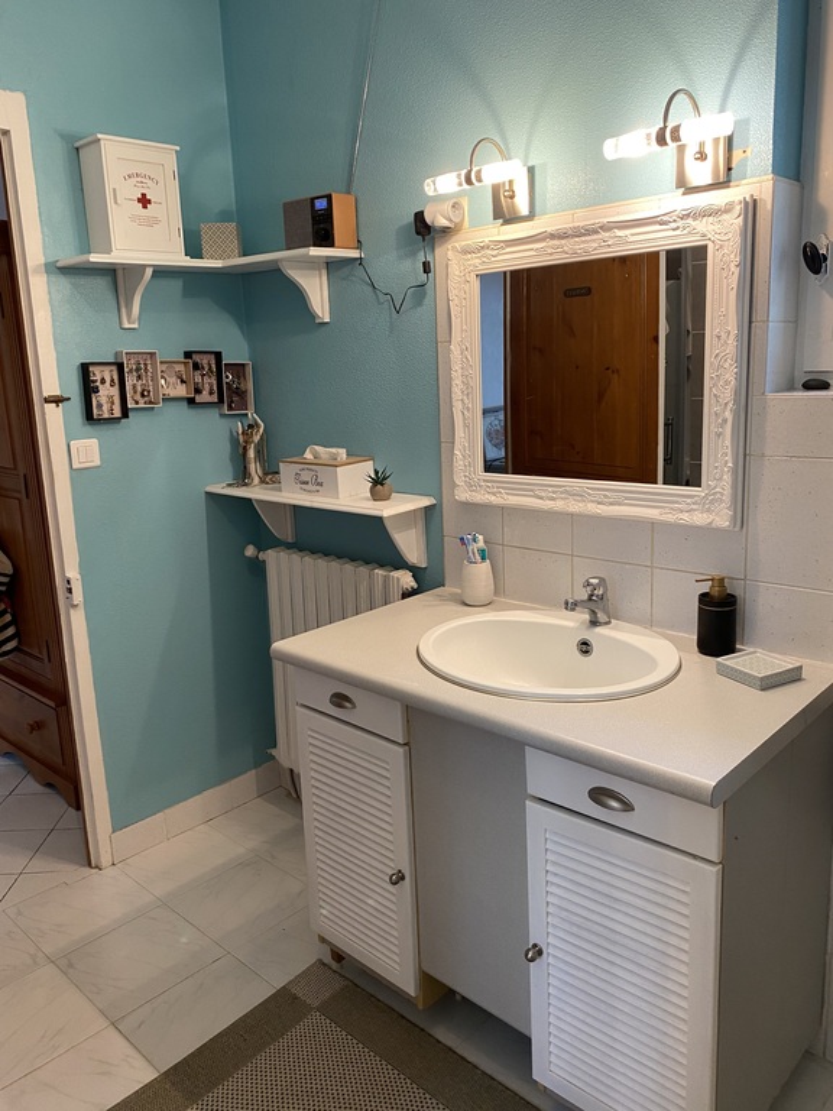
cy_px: 556
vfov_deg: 67.3
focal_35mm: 26
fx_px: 834
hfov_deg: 53.1
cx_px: 416
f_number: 1.8
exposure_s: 1/50
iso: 125
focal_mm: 4.25
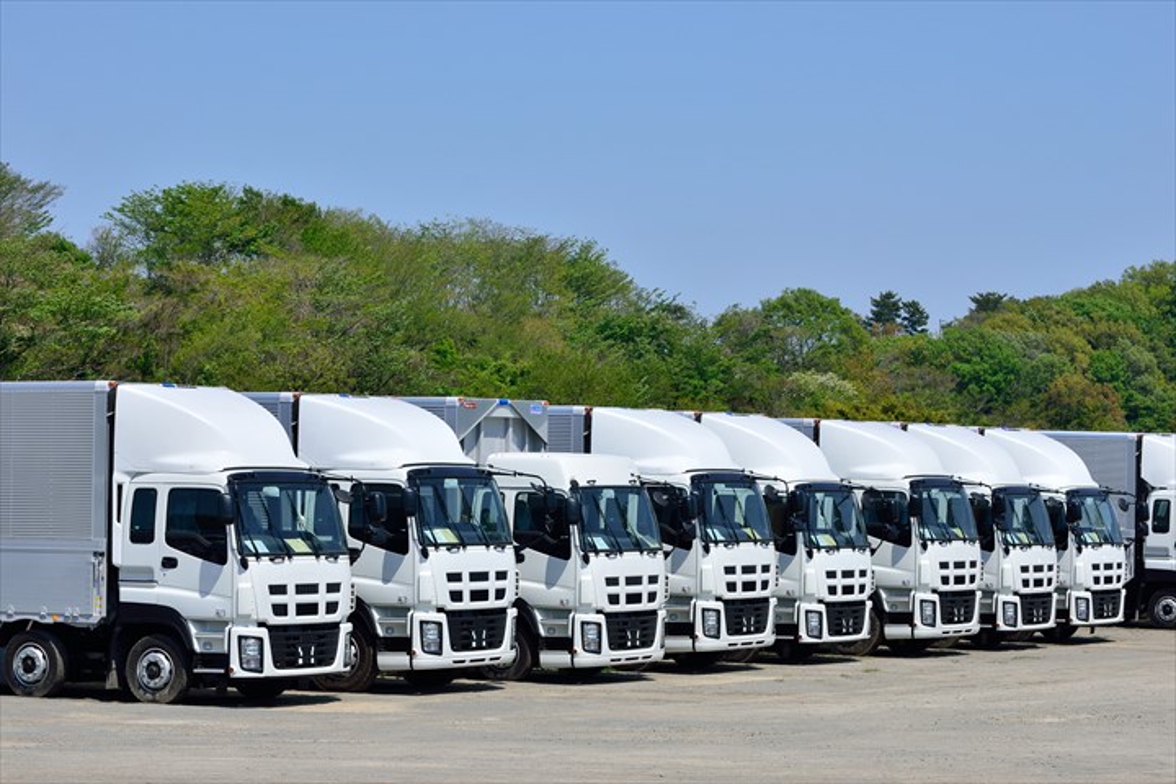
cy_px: 392
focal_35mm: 105
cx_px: 588
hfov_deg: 19.5
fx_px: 3430
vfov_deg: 13.0
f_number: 8
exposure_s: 1/400
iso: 100
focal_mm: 70
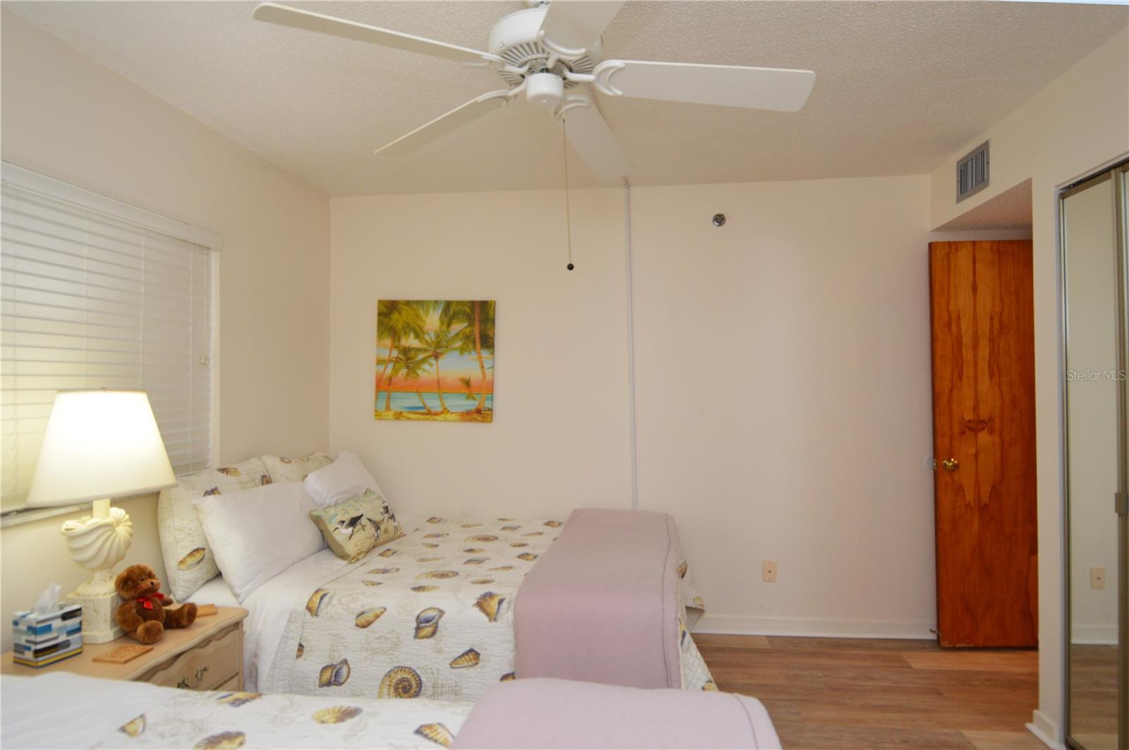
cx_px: 564
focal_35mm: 18
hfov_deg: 90.1
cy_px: 375
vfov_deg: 67.3
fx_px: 564
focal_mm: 12
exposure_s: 1/60
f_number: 4
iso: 400
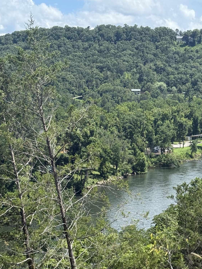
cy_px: 198
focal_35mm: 74
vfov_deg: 26.0
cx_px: 152
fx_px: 576
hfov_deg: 19.8
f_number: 1.78
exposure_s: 1/3096
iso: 100
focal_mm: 6.76
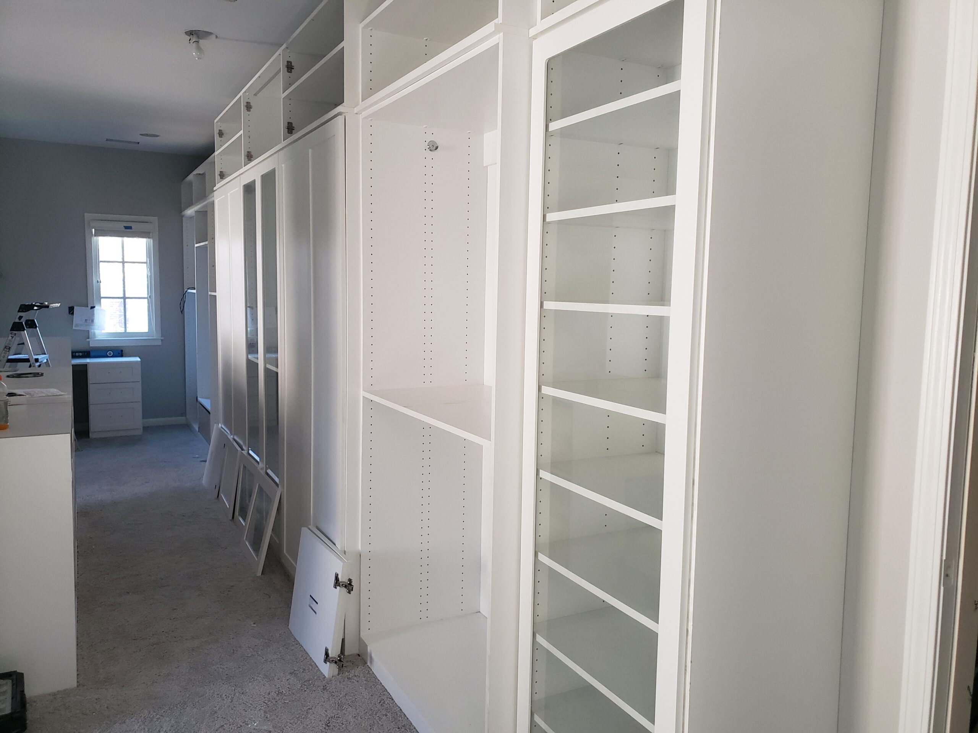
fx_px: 735
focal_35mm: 26
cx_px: 489
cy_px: 366
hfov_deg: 67.3
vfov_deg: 53.1
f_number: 2.4
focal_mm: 4.3
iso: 250
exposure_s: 1/60
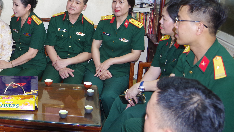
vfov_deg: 26.0
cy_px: 25
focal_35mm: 45
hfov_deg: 43.6
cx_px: 51
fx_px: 279
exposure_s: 1/15
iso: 400
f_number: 3.5
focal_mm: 18
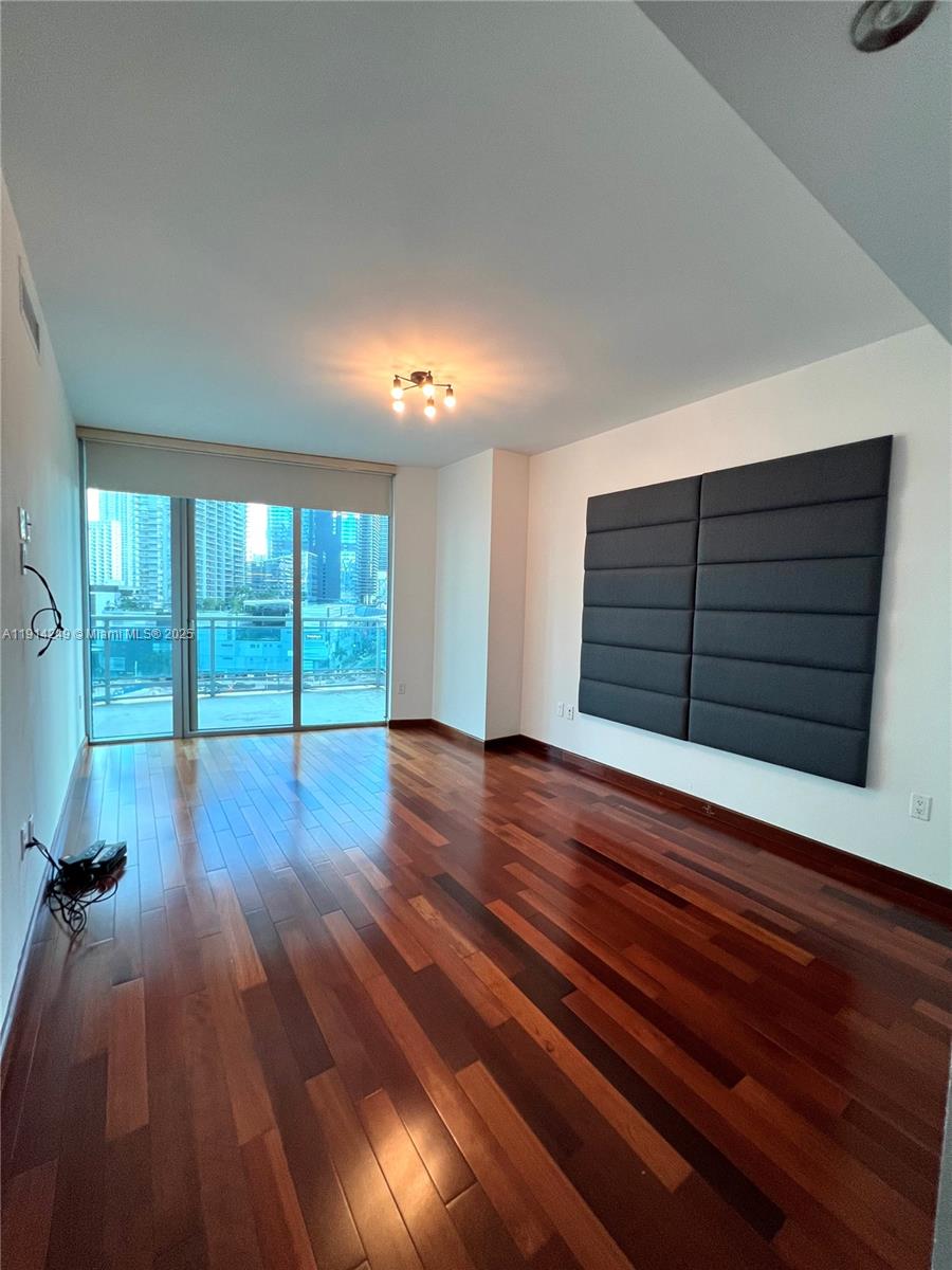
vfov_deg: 106.2
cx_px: 476
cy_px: 635
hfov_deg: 89.9
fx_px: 477
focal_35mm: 13
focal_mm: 1.57
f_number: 1.8
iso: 200
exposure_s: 1/120
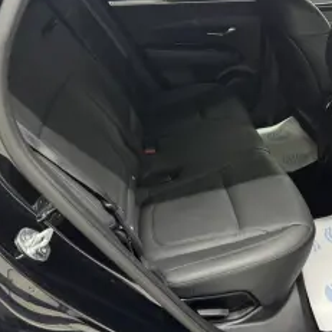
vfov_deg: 49.7
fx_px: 358
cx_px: 218
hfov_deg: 49.0
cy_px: 167
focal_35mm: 33
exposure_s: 1/33
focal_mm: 6.76
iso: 1000
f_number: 1.78
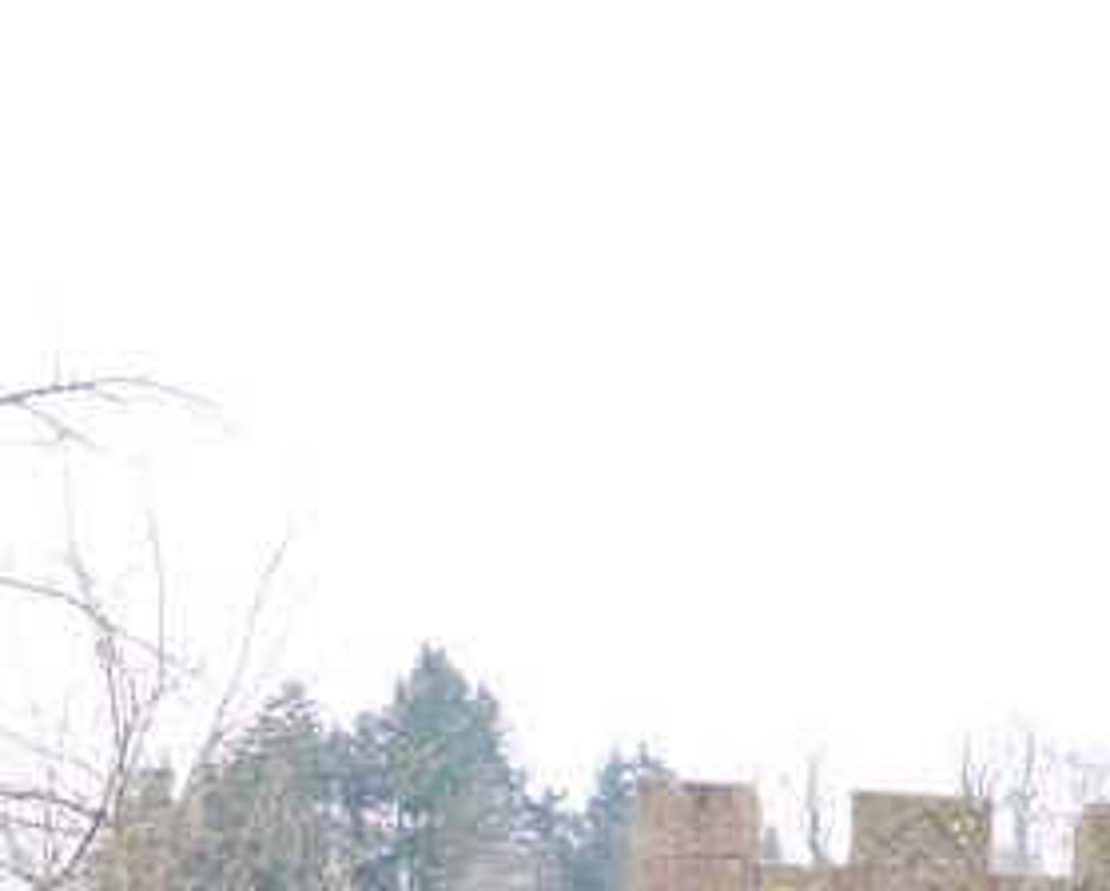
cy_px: 875
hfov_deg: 18.7
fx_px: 3125
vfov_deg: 15.9
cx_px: 1432
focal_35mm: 95
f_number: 4
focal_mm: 17
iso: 100
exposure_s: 1/100
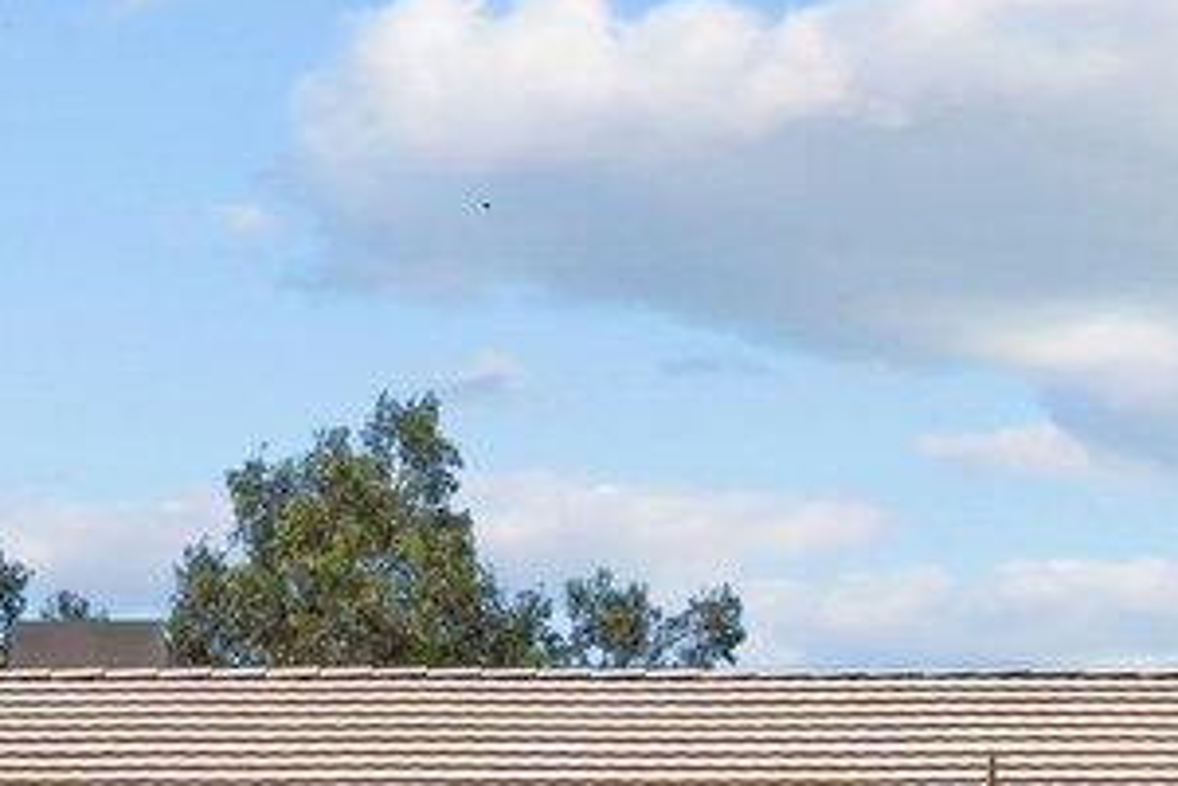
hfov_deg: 20.0
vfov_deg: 12.6
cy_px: 1257
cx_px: 462
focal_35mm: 102
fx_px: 3339
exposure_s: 1/1600
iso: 400
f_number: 8
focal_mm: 15
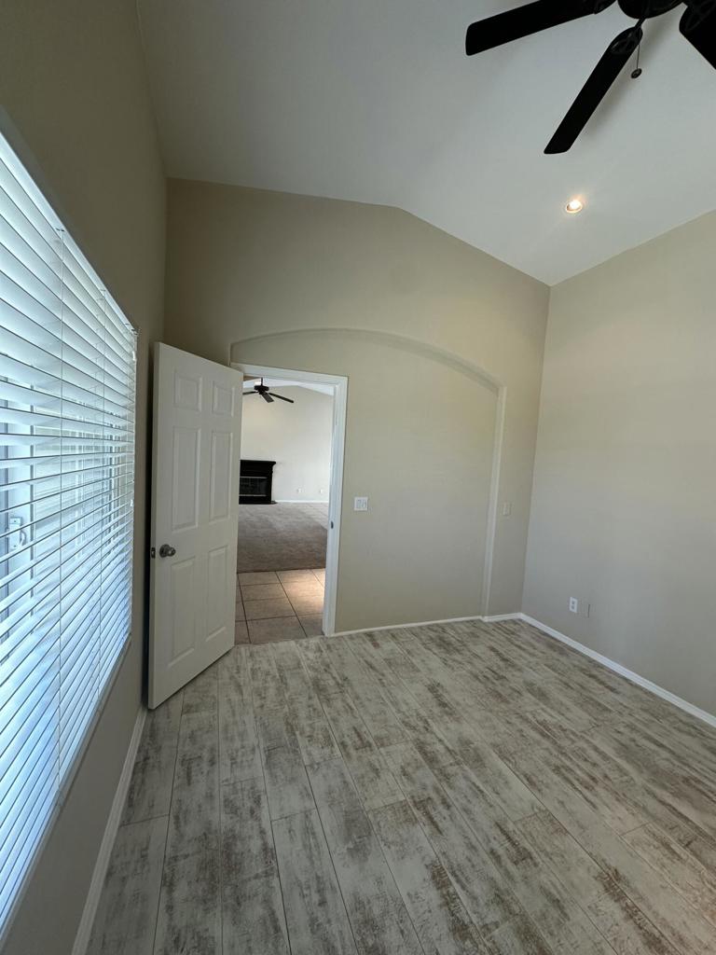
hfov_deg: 85.7
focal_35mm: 14
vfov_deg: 102.1
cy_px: 478
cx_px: 358
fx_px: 386
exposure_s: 1/120
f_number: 2.2
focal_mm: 2.22
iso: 200
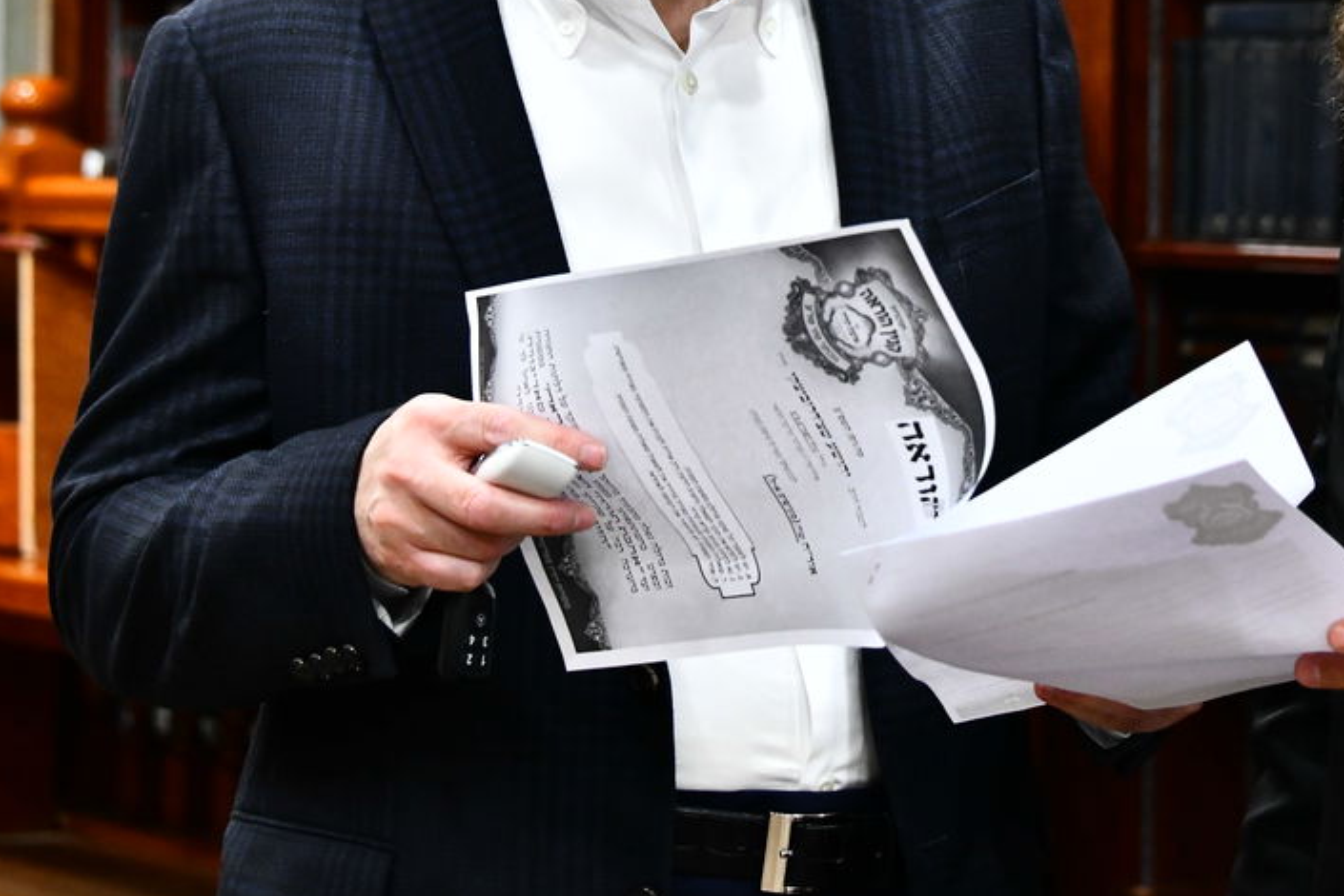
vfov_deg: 8.8
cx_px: 921
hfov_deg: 13.2
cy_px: 54
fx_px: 5786
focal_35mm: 155
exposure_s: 1/160
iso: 2500
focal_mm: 78
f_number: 5.6
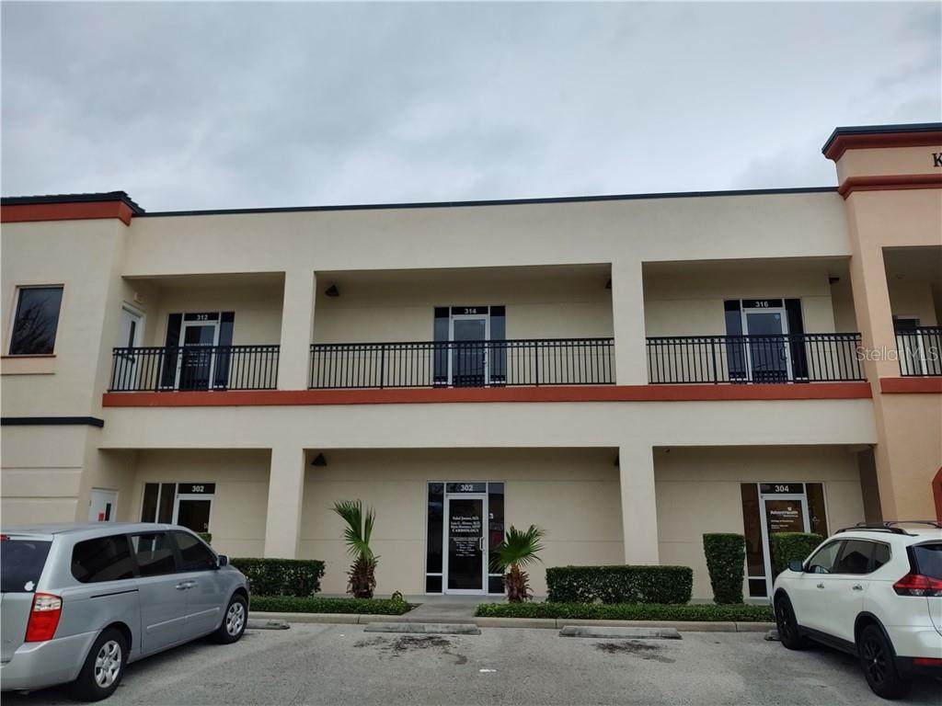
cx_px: 471
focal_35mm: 27
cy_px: 353
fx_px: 735
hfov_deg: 65.3
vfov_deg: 51.4
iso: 100
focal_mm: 4.75
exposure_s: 1/1265
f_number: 1.7
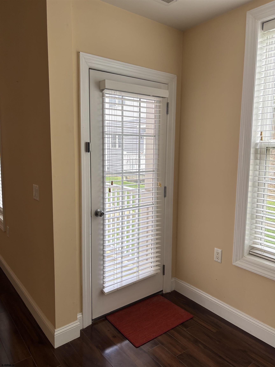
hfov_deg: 53.1
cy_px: 184
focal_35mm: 26
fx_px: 275
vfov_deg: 67.3
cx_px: 138
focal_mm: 5.96
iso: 64
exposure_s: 1/121
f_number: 1.6
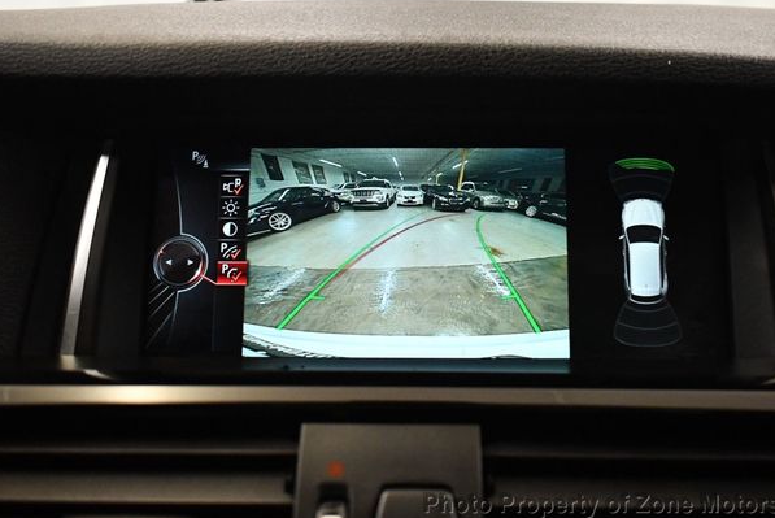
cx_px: 408
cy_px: 251
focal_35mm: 45
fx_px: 969
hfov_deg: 43.6
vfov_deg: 29.9
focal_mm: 21
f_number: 3.8
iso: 3200
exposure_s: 1/125
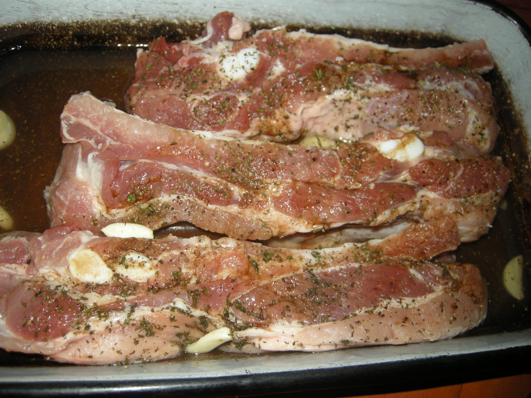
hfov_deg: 52.6
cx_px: 266
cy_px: 199
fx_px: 537
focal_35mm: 35
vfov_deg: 40.7
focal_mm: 7.5
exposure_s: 1/60
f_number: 2.7
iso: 64
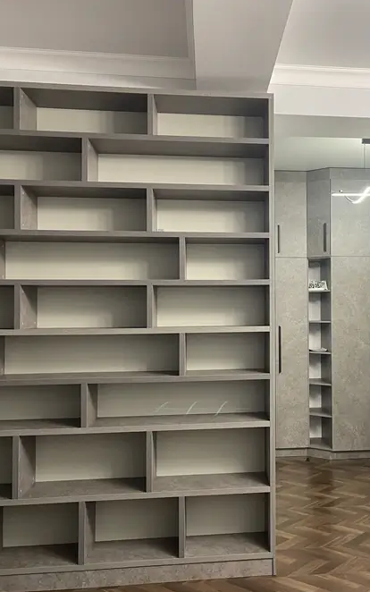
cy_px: 298
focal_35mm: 36
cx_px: 295
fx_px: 581
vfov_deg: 54.0
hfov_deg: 34.3
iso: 125
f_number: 1.6
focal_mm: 5.1
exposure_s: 1/50
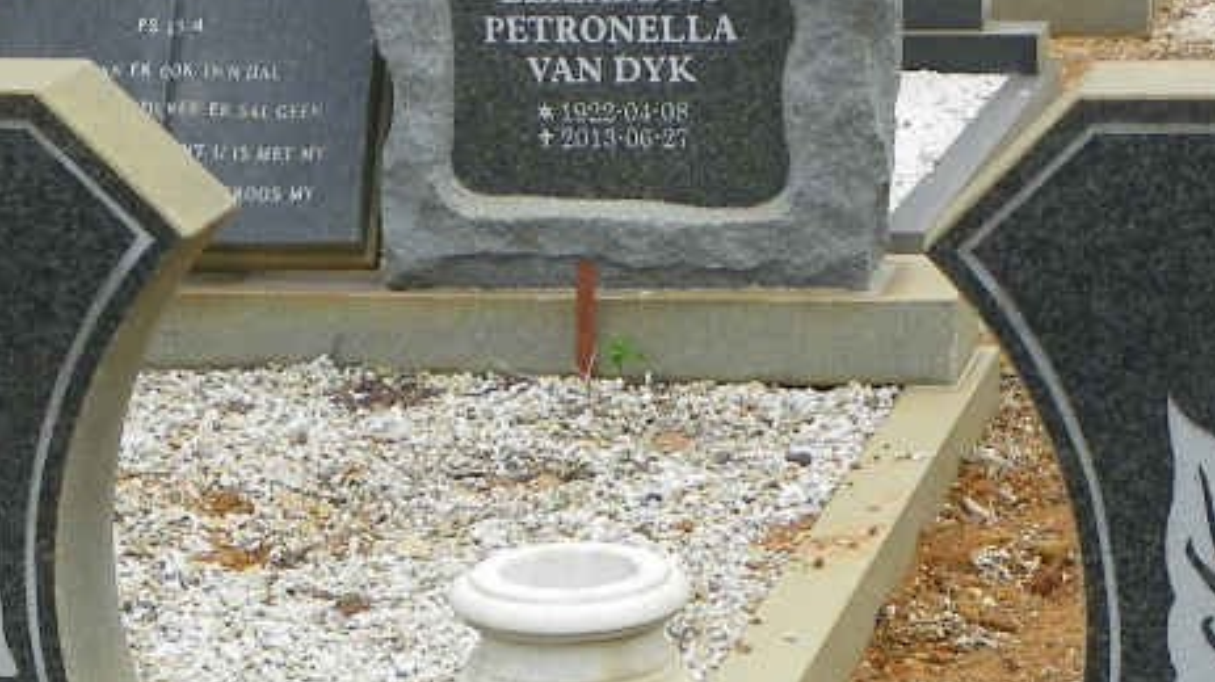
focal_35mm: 130
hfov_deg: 16.5
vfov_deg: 9.1
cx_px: 643
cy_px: 1031
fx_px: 4187
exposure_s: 1/200
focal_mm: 8.2
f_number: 4.5
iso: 64
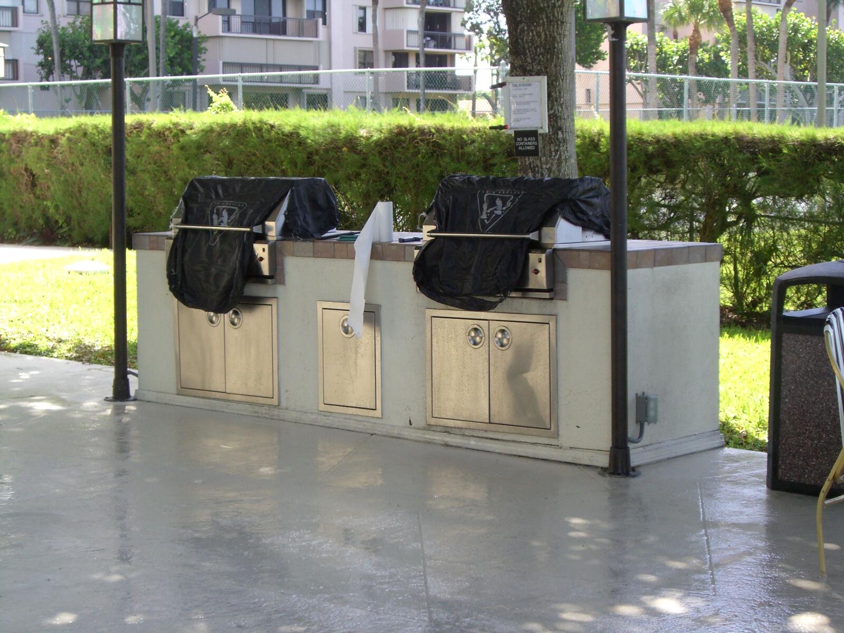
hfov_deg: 24.7
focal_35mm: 79
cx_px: 422
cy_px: 316
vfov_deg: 18.7
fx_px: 1926
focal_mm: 12.8
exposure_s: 1/200
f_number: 4.1
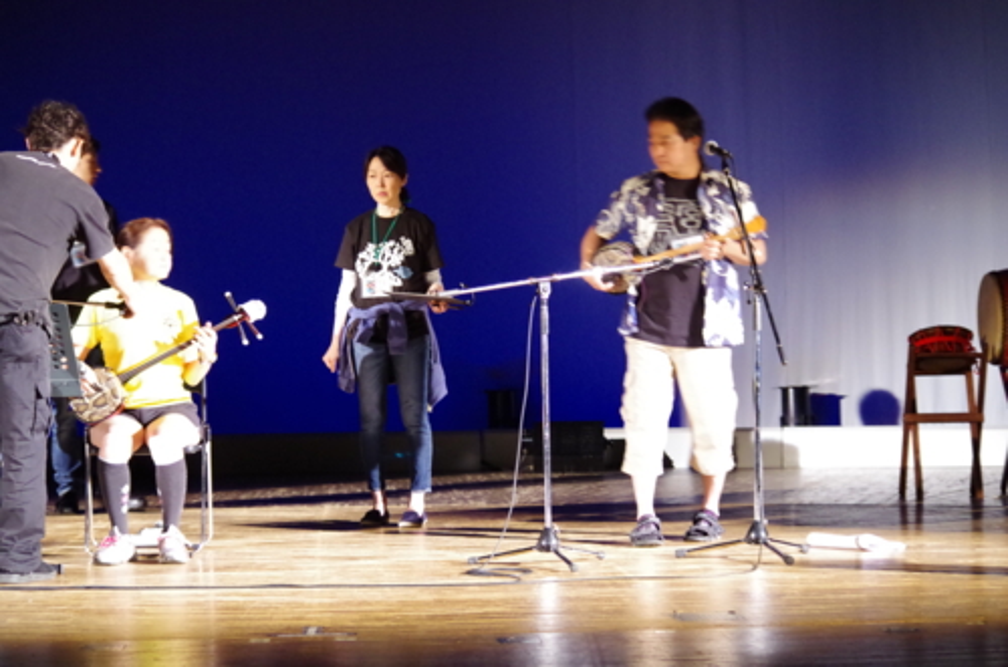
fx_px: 2095
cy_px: 334
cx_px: 504
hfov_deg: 27.0
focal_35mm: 75
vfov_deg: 18.1
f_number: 4
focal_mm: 50
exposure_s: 1/20
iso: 3200
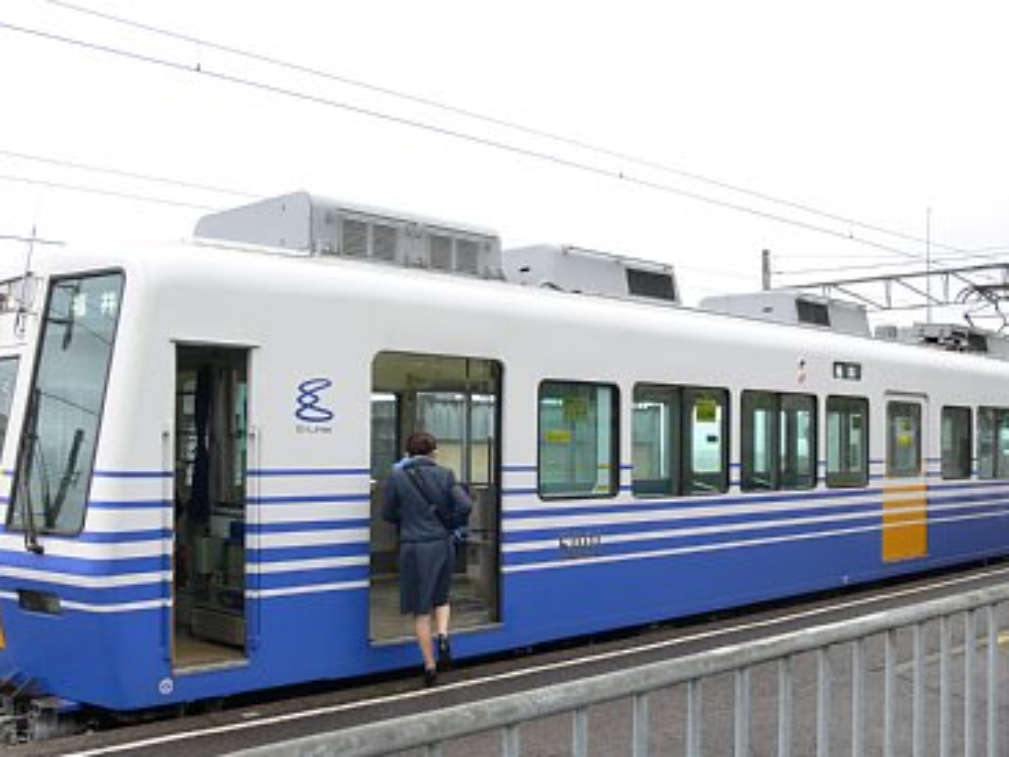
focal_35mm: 38
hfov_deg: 49.0
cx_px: 510
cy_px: 387
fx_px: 1108
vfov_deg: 37.7
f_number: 4
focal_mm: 7.4
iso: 80
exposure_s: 1/80
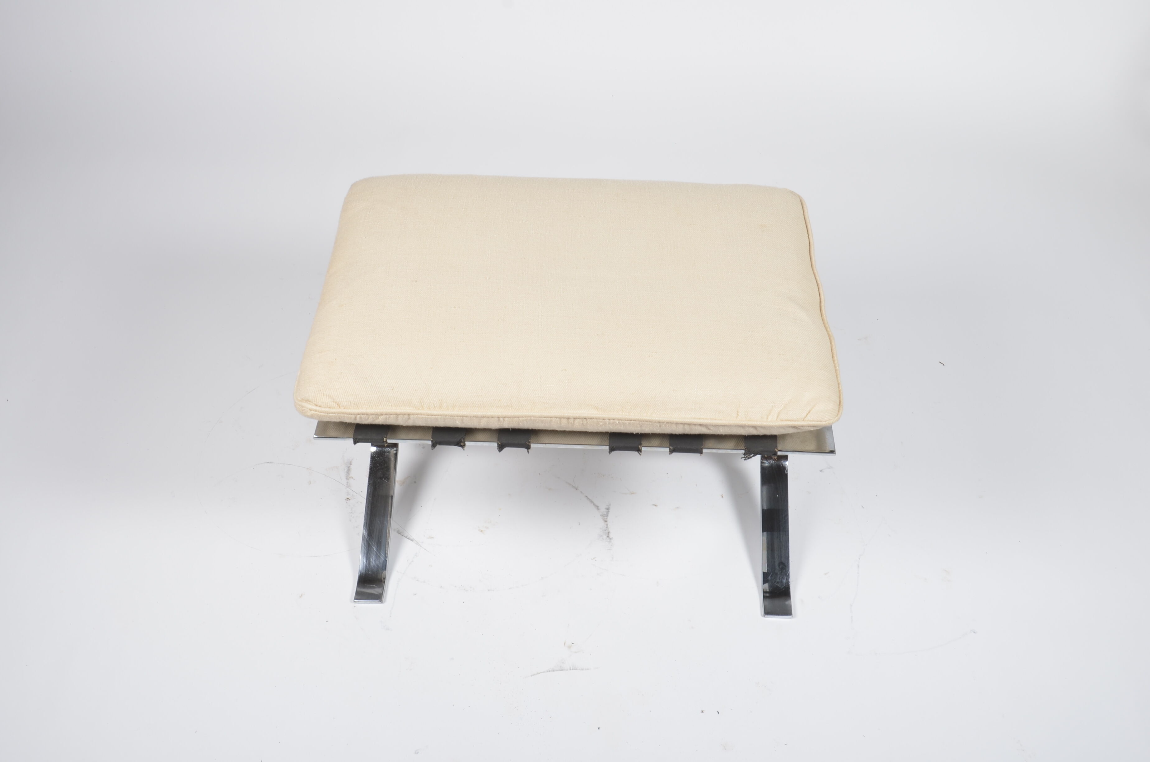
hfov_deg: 53.2
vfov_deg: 36.7
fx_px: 1148
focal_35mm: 36
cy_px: 381
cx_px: 575
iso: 100
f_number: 11
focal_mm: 24
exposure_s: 1/125
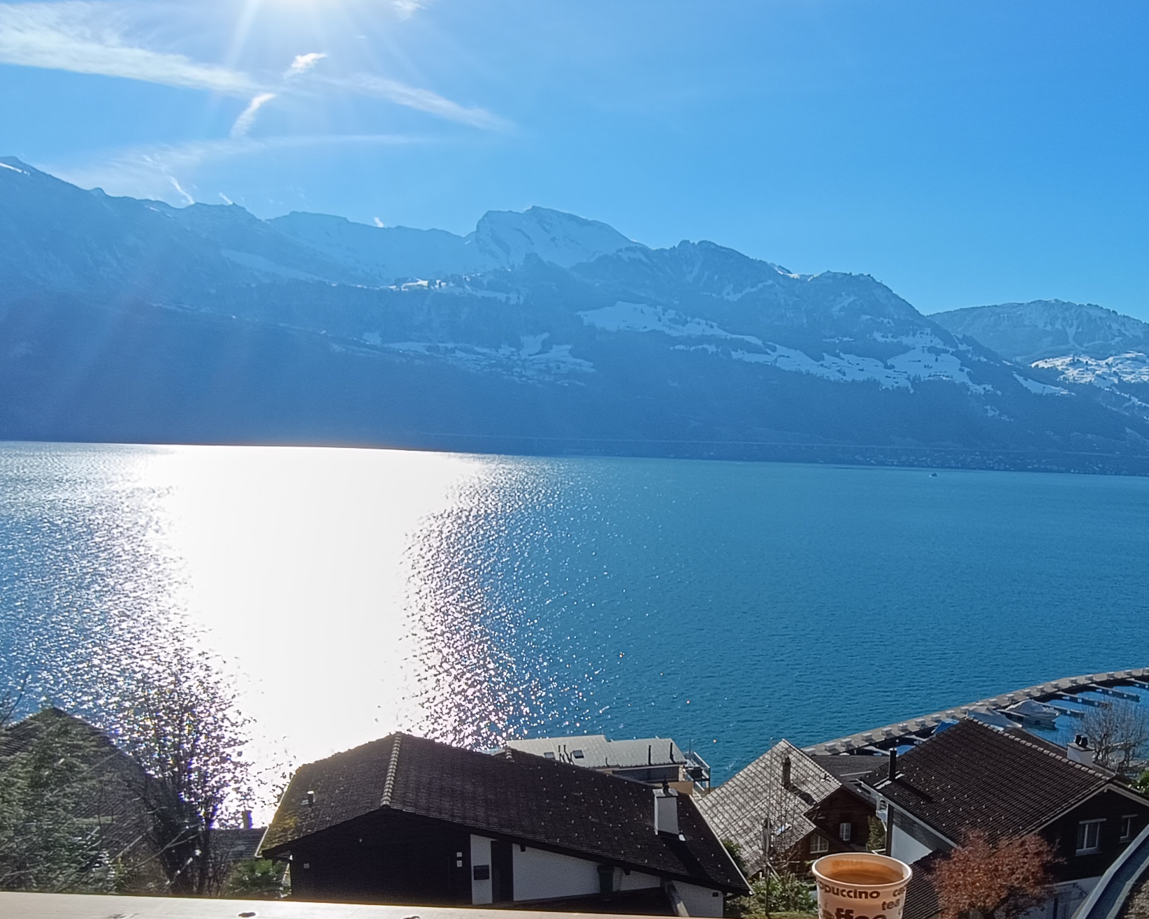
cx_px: 806
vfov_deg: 45.8
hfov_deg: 55.4
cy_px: 661
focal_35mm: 31
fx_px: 1054
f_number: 2.2
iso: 52
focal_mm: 1.66
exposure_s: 1/1894
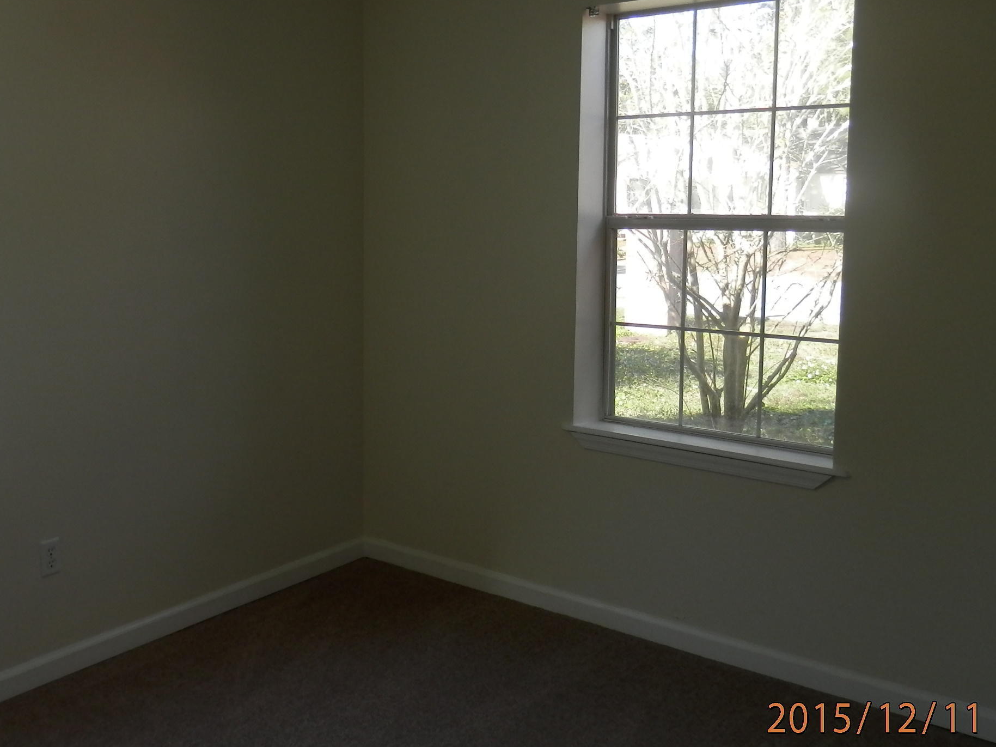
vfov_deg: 40.5
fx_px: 1007
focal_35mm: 35
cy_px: 306
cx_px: 370
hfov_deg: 52.1
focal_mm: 4.5
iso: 80
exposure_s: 1/100
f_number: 3
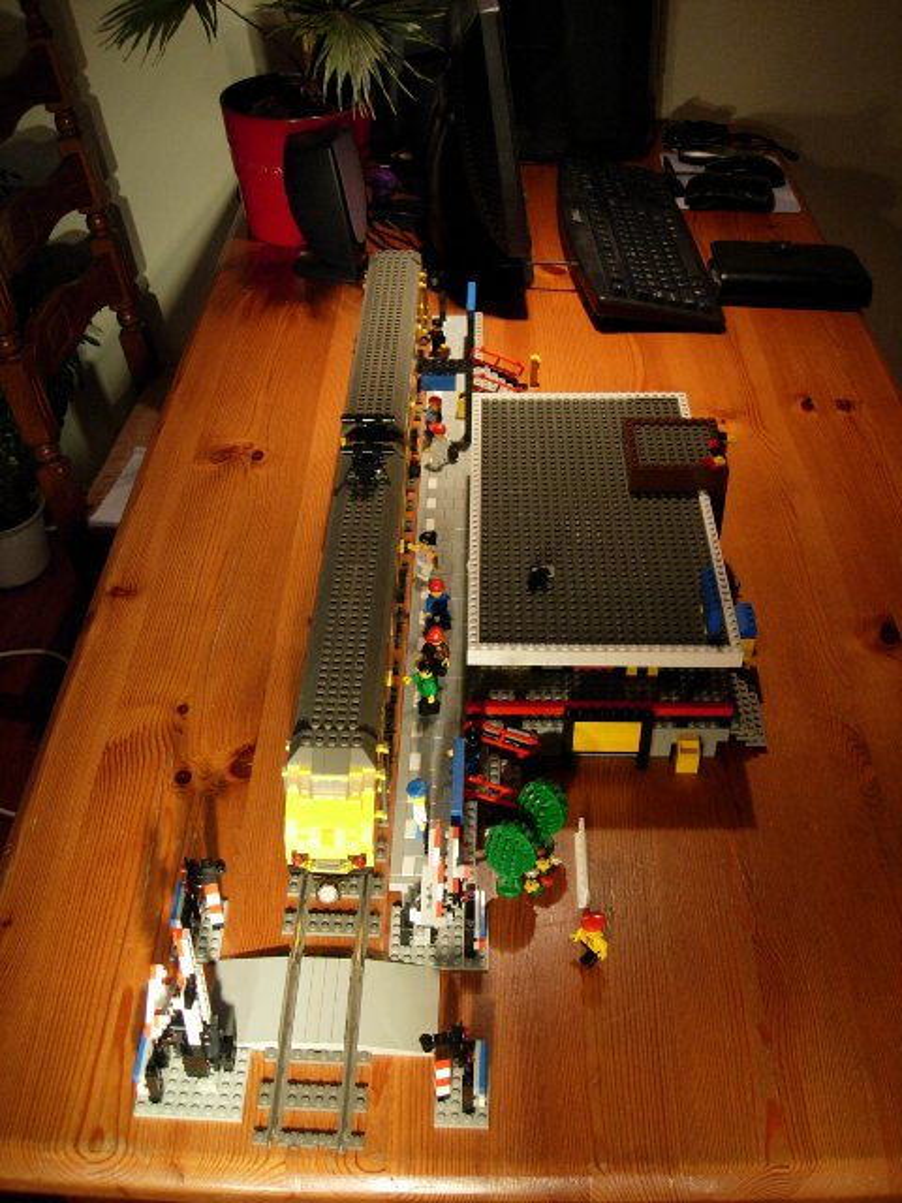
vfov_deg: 49.0
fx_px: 1320
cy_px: 602
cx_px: 451
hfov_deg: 37.7
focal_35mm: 38
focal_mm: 7.8
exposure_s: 1/32
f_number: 2.8
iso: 178
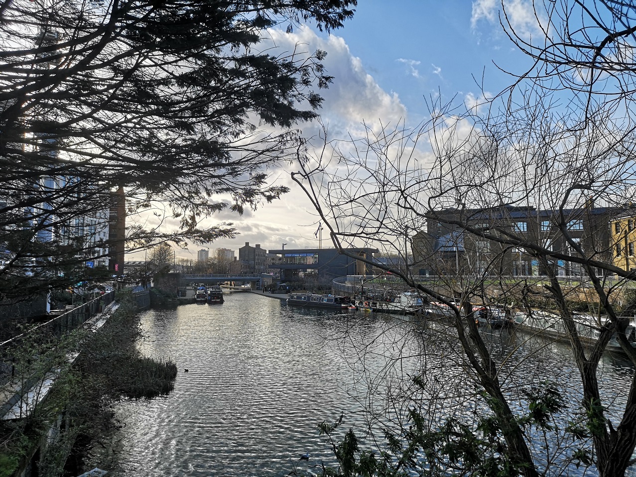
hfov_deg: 65.3
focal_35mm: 27
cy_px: 238
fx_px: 496
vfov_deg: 51.4
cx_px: 318
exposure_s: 1/1497
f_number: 1.8
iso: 50
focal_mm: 3.95
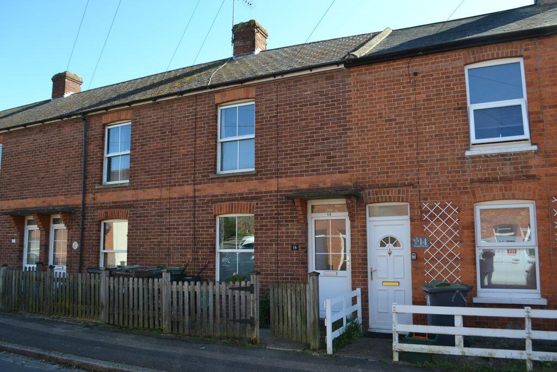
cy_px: 186
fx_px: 418
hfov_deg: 67.4
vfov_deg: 47.9
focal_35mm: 27
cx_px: 278
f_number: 5.6
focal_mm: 18
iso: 125
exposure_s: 1/125
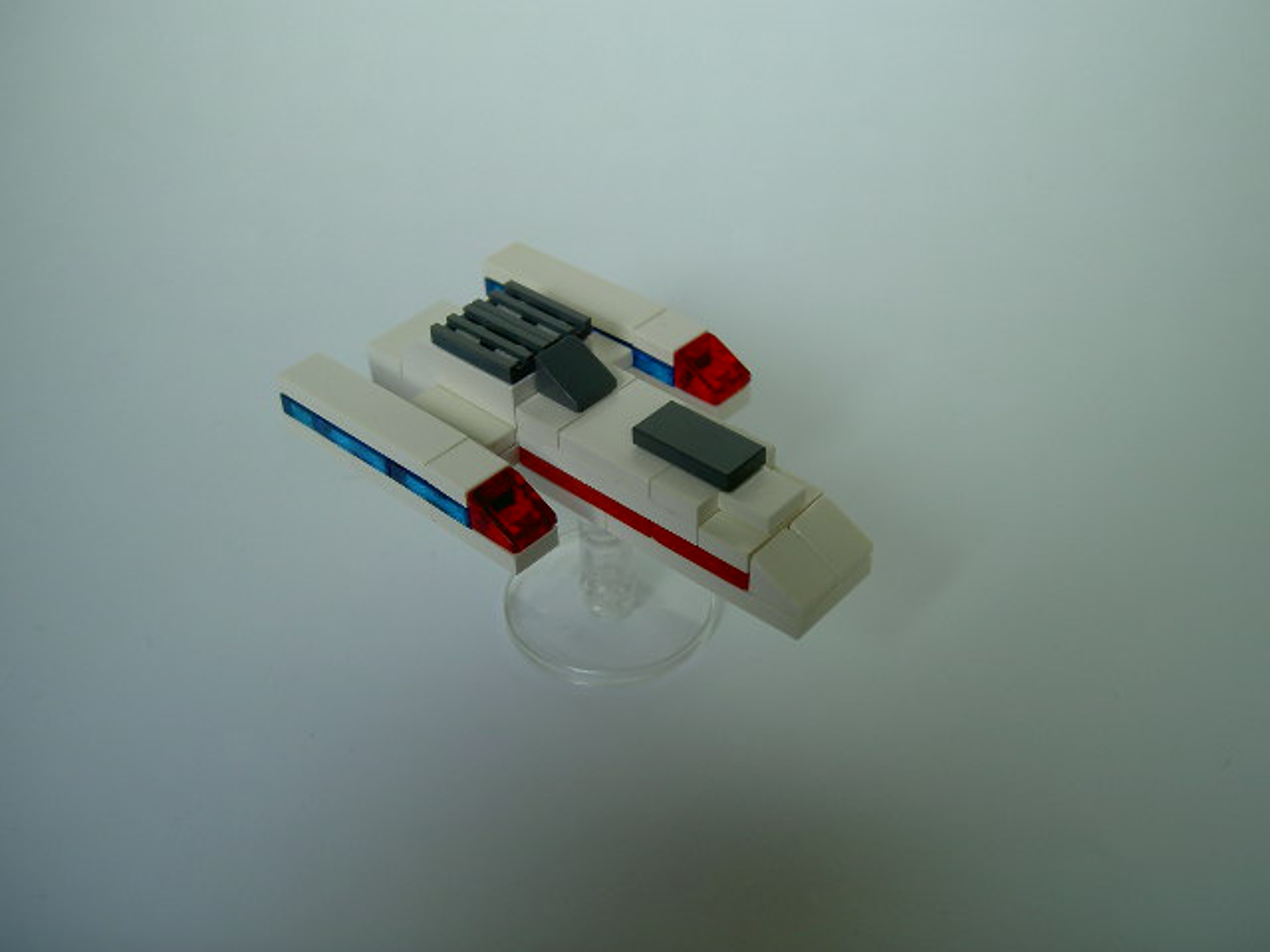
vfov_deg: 36.8
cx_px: 635
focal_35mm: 39
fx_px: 1431
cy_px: 476
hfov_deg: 47.9
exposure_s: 1/36.5
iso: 100
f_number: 2.8
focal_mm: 8
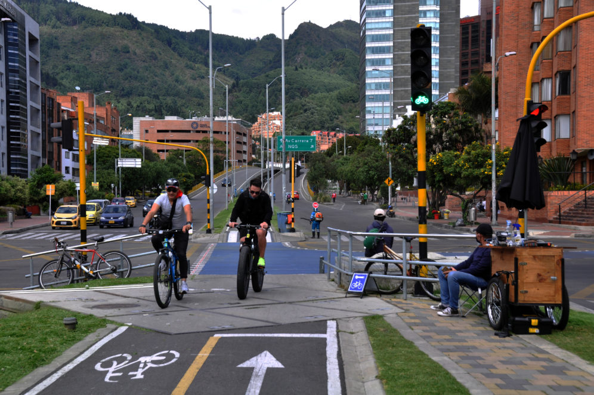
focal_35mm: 57
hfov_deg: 35.1
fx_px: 940
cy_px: 198
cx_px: 297
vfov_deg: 23.7
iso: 200
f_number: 8
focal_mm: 38
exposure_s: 1/250
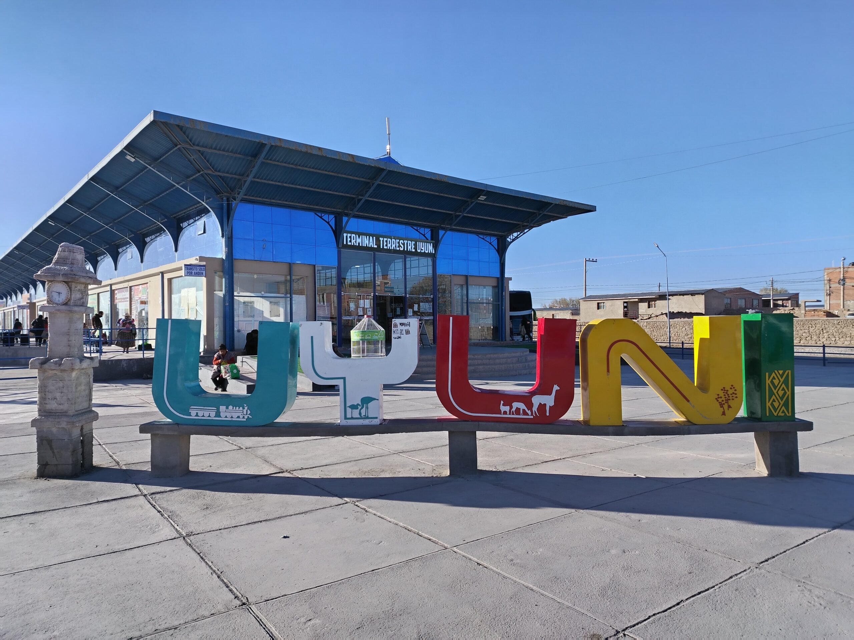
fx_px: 592
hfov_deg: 71.6
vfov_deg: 56.8
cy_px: 320
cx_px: 427
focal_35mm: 24
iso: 100
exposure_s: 1/512
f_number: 1.75
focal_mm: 5.25
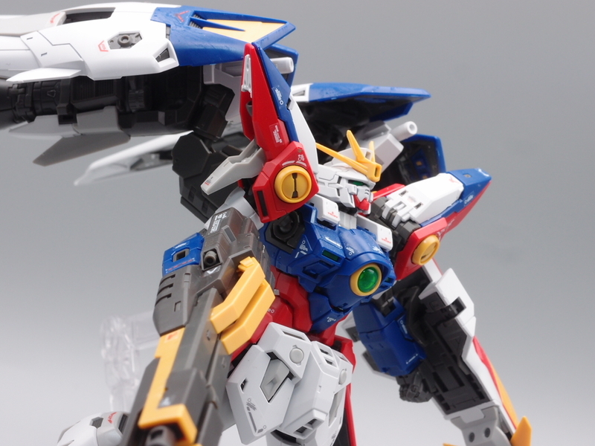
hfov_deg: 21.3
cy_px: 223
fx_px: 1581
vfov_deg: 16.1
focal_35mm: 92
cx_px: 298
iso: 100
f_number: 8
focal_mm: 19.84
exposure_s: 1/5
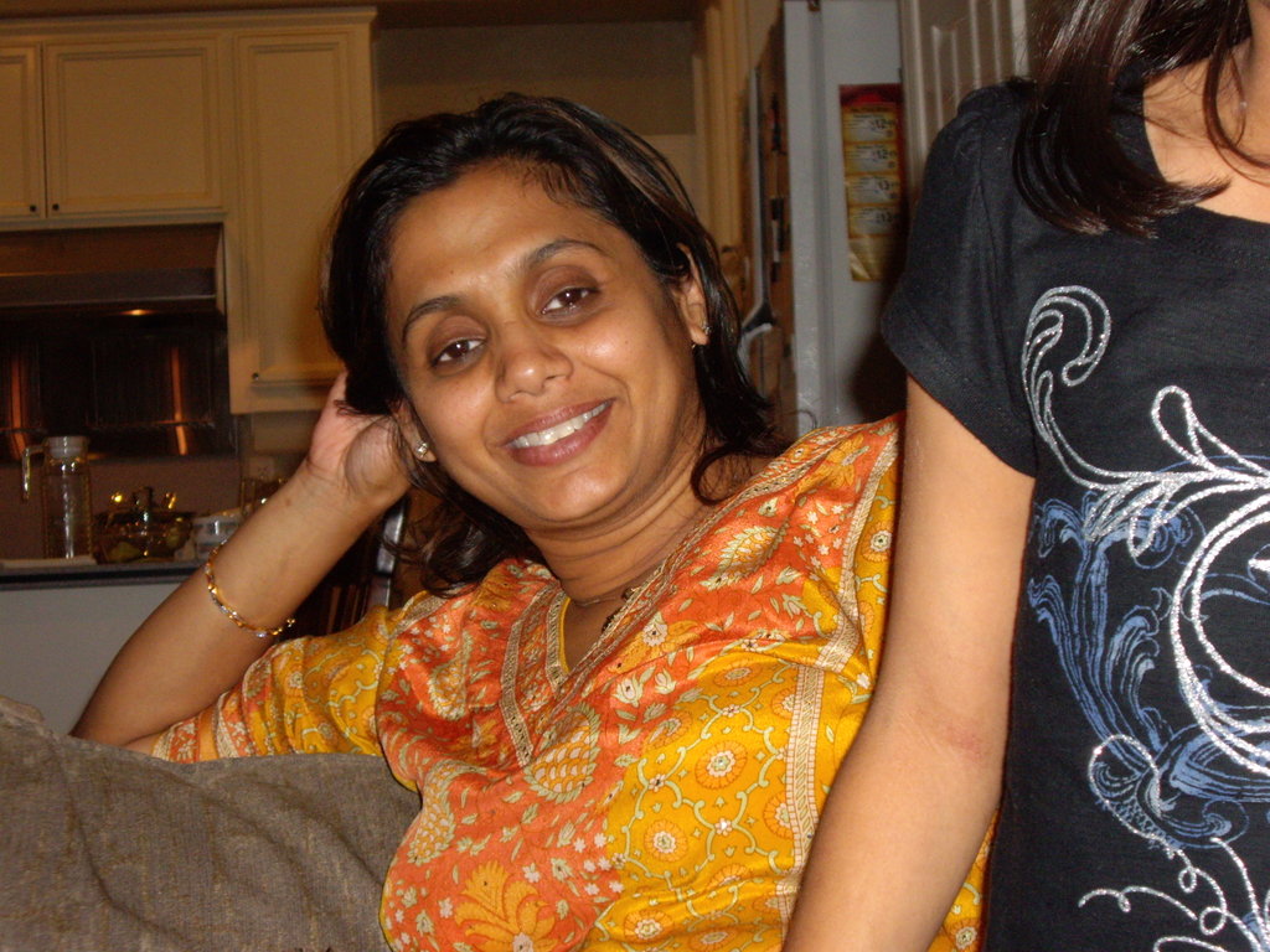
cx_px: 635
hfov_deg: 24.7
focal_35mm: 79
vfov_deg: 18.7
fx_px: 2898
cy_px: 476
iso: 200
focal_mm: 12.8
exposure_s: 1/80
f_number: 4.1
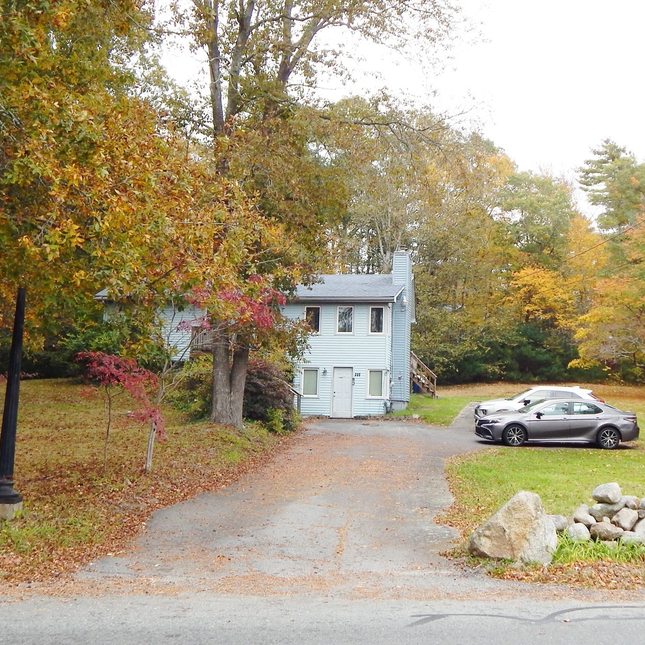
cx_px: 376
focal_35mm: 45
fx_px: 949
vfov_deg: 37.4
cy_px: 264
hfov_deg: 37.5
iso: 125
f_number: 3.2
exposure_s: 1/125
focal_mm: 5.6
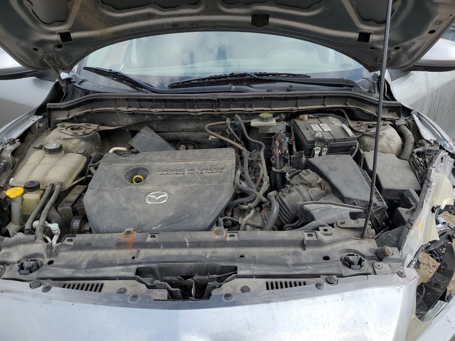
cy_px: 170
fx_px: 342
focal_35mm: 26
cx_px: 228
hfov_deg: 67.3
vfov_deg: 53.1
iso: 50
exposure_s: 1/909
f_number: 1.5
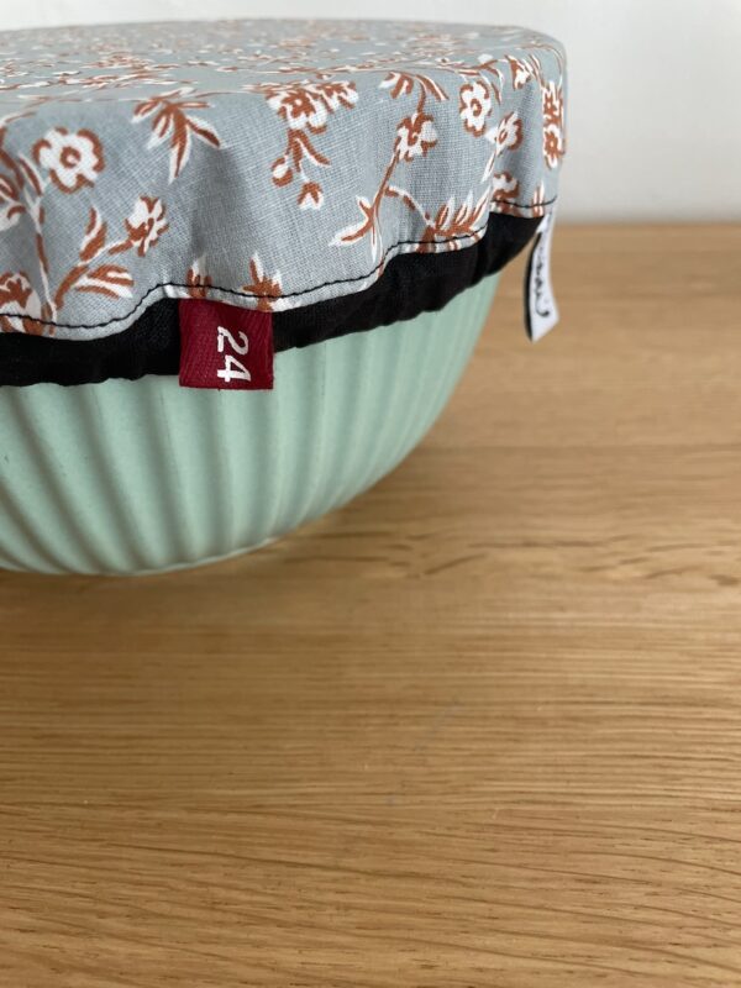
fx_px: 742
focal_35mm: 26
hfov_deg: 53.1
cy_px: 494
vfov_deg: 67.3
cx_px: 370
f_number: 1.6
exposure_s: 1/121
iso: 125
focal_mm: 4.2
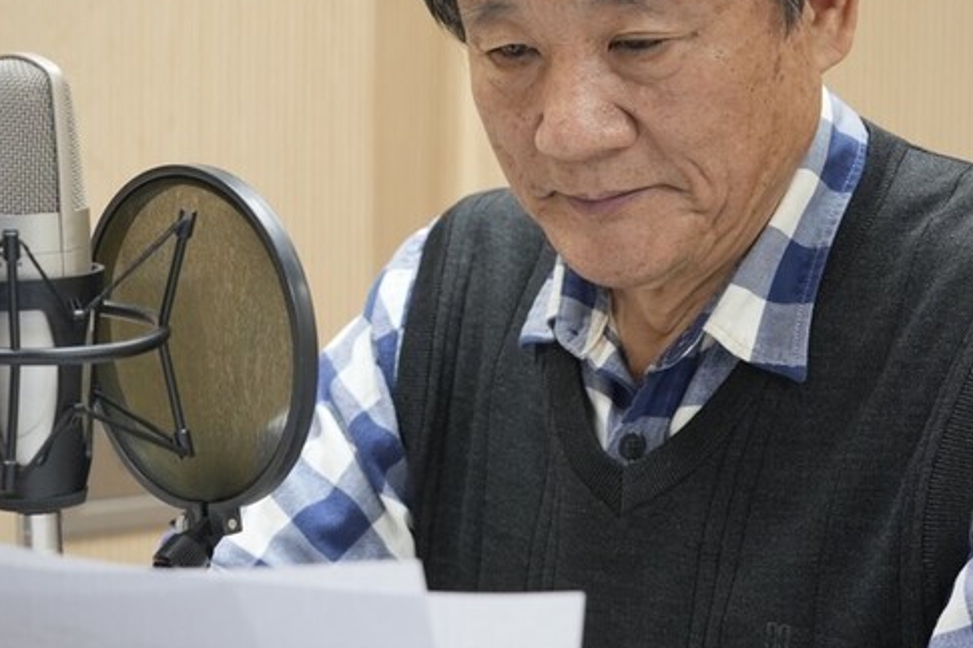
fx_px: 2621
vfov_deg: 14.1
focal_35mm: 97
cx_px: 490
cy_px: 229
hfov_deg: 21.0
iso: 1000
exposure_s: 1/50
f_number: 5
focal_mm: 49
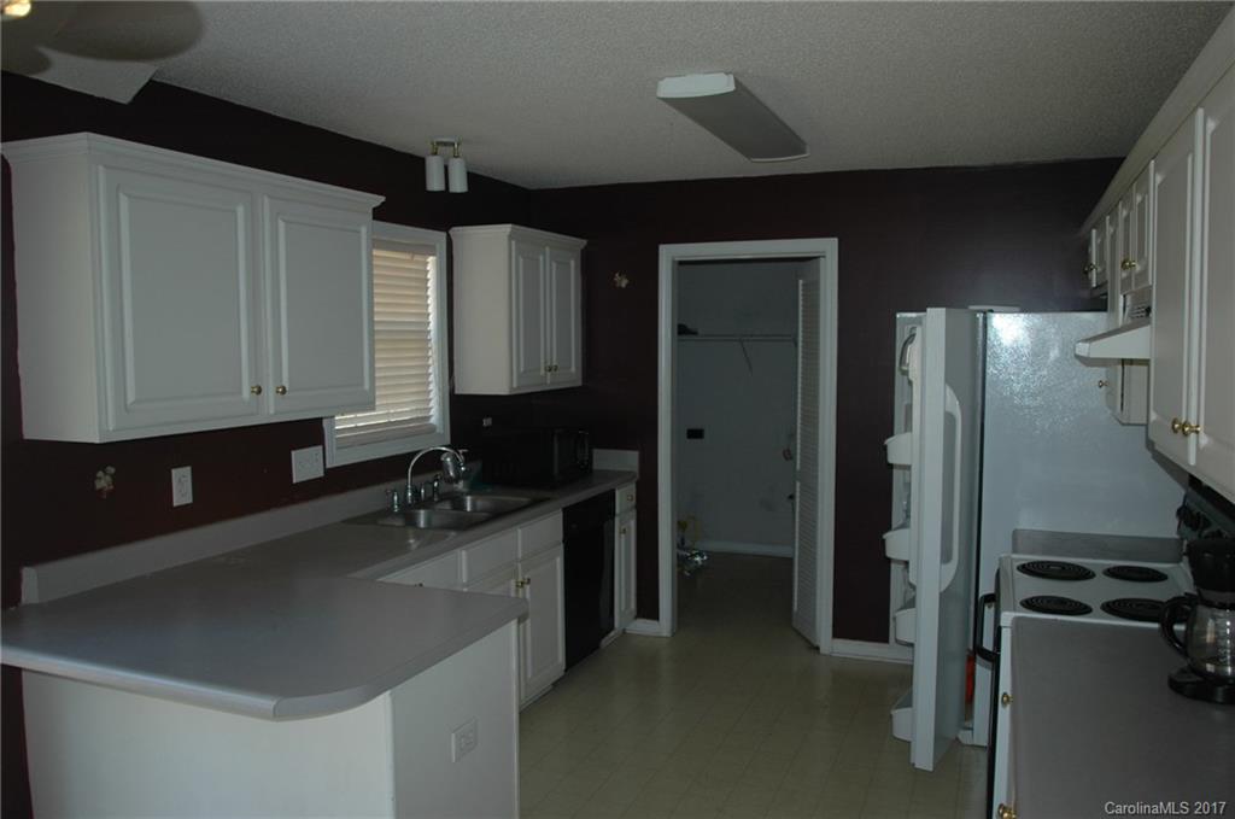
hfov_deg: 67.5
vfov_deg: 47.8
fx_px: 925
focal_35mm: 27
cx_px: 618
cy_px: 410
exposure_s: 1/60
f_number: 2.8
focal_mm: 18
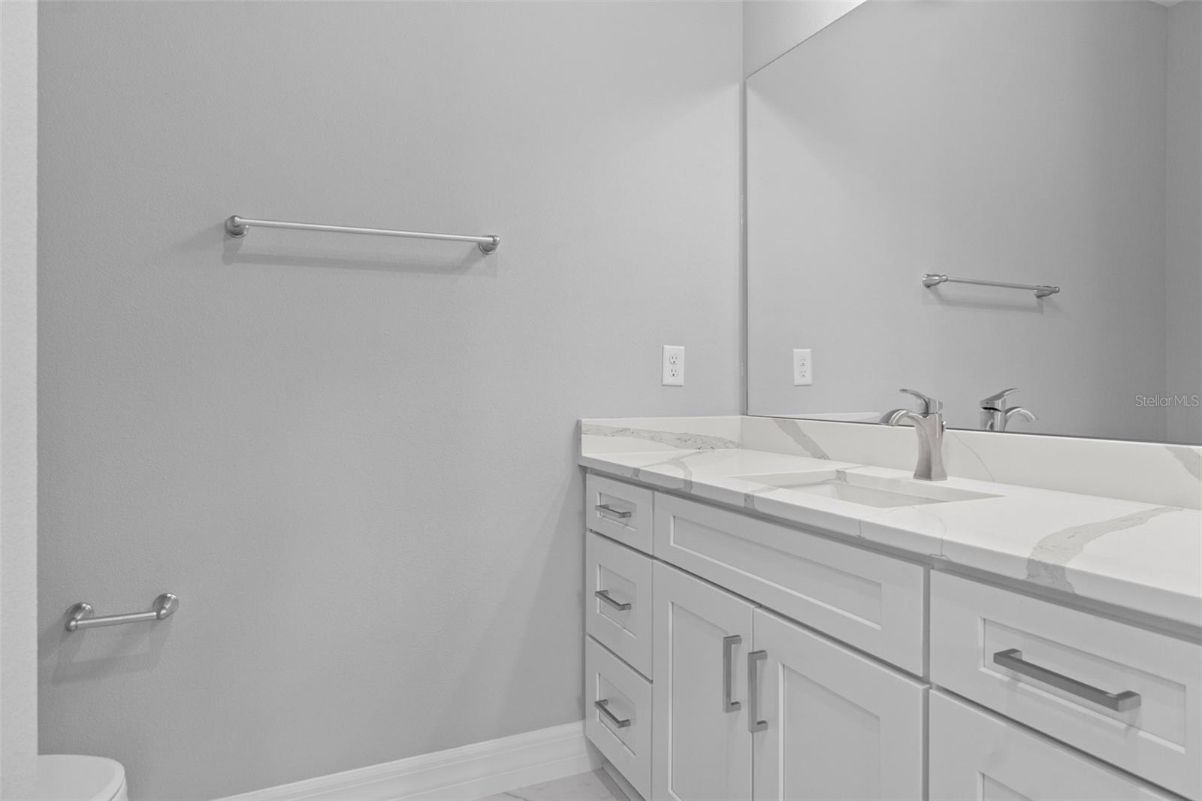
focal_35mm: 21
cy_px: 400
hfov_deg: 81.2
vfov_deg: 59.5
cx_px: 601
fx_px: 701
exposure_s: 1/6
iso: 320
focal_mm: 14
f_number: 8
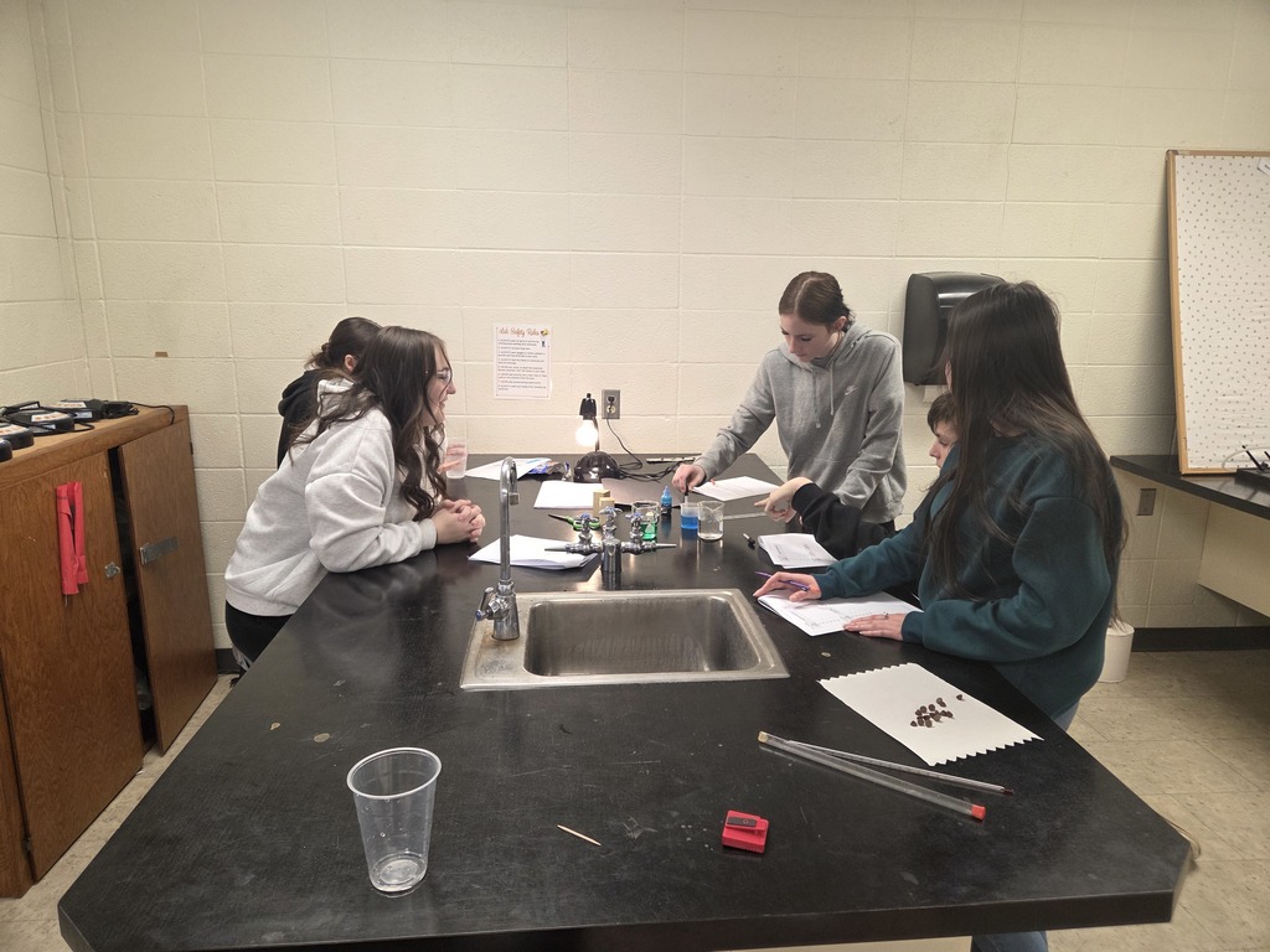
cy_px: 476
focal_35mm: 23
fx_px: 844
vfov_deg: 58.9
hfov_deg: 73.9
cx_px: 635
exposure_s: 1/120
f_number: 1.8
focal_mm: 5.4
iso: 160
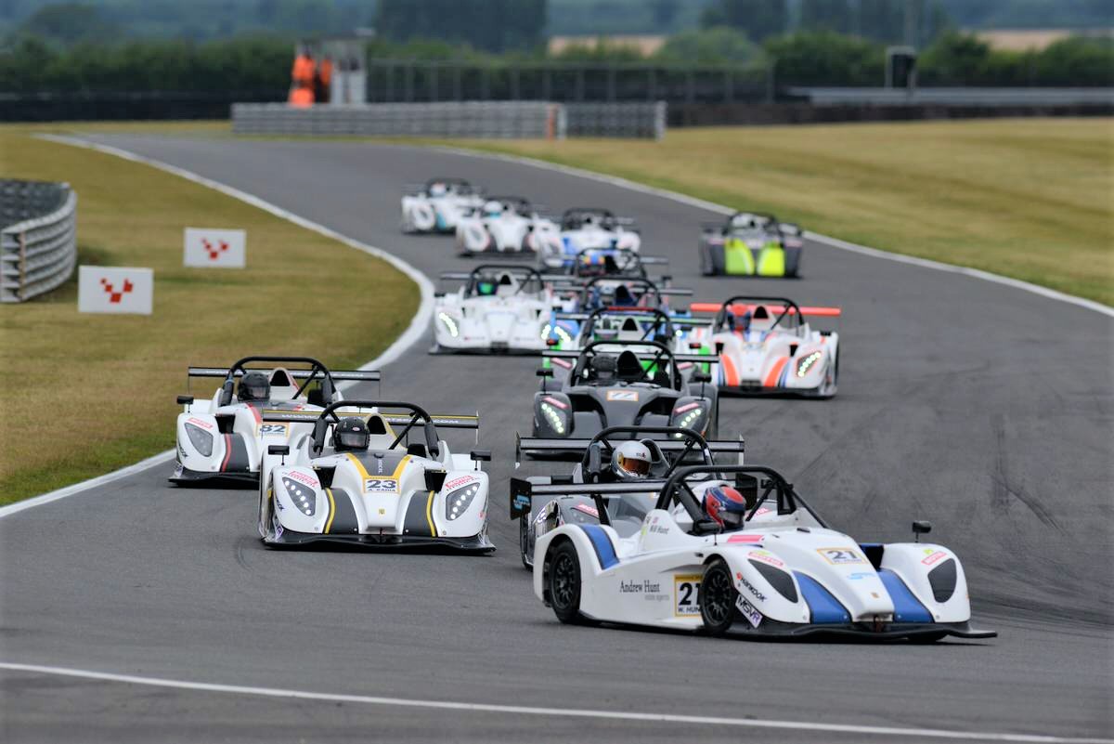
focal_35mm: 600
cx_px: 557
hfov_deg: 3.4
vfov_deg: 2.3
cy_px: 372
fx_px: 18572
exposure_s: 1/1600
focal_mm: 600
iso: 1000
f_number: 6.3
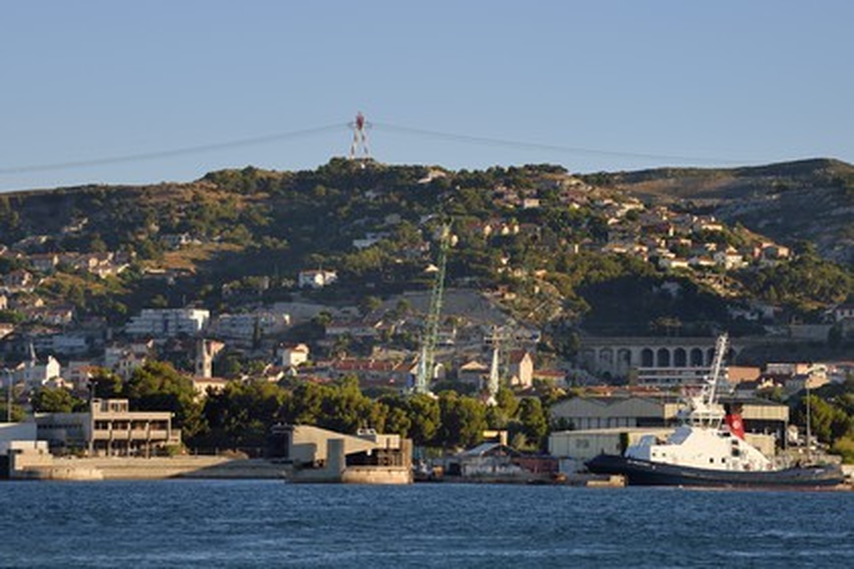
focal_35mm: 200
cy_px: 284
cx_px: 427
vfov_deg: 6.9
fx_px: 4744
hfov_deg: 10.3
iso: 200
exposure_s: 1/640
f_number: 6.3
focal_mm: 200
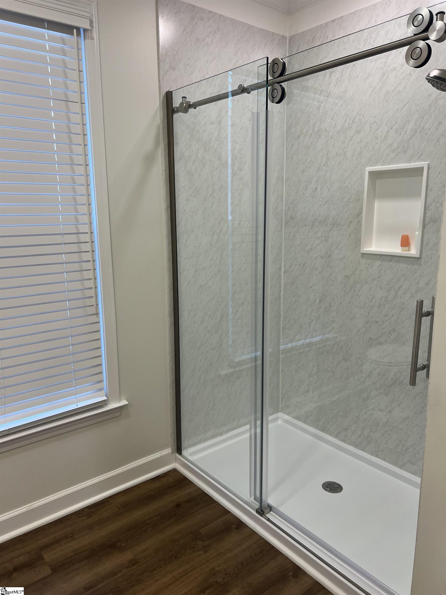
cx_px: 223
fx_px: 447
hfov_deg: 53.1
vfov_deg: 67.3
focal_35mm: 26
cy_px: 298
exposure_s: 1/120
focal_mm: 5.7
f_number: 1.5
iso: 64
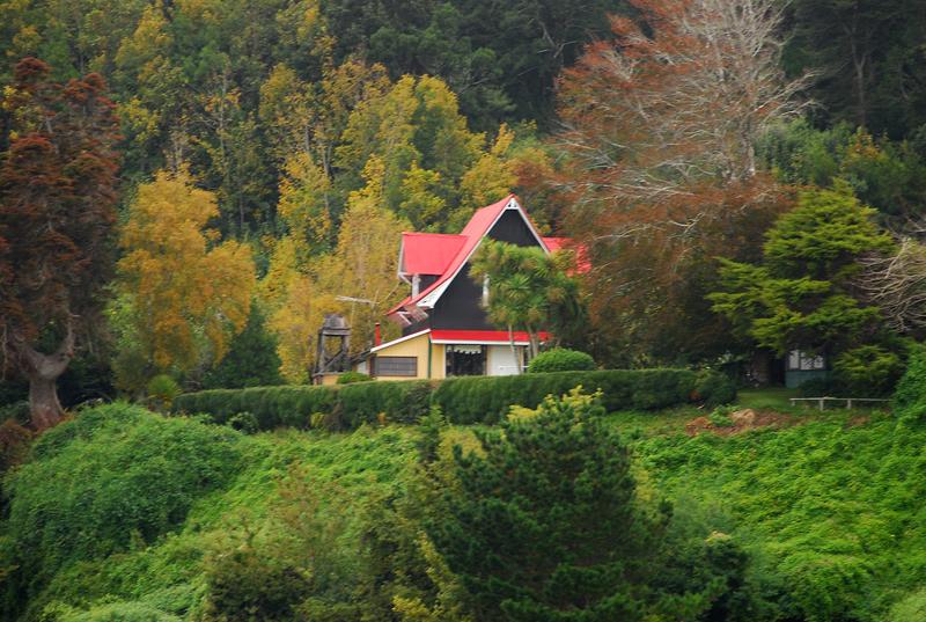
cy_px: 311
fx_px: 6379
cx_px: 463
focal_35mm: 248
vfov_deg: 5.6
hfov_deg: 8.3
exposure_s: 1/50
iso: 250
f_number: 4.8
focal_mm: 165
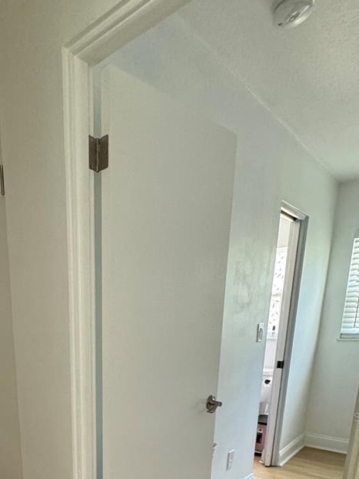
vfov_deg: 57.6
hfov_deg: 48.0
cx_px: 62
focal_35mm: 27
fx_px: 373
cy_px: 417
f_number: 2.2
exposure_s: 1/60
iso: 400
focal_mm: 2.22
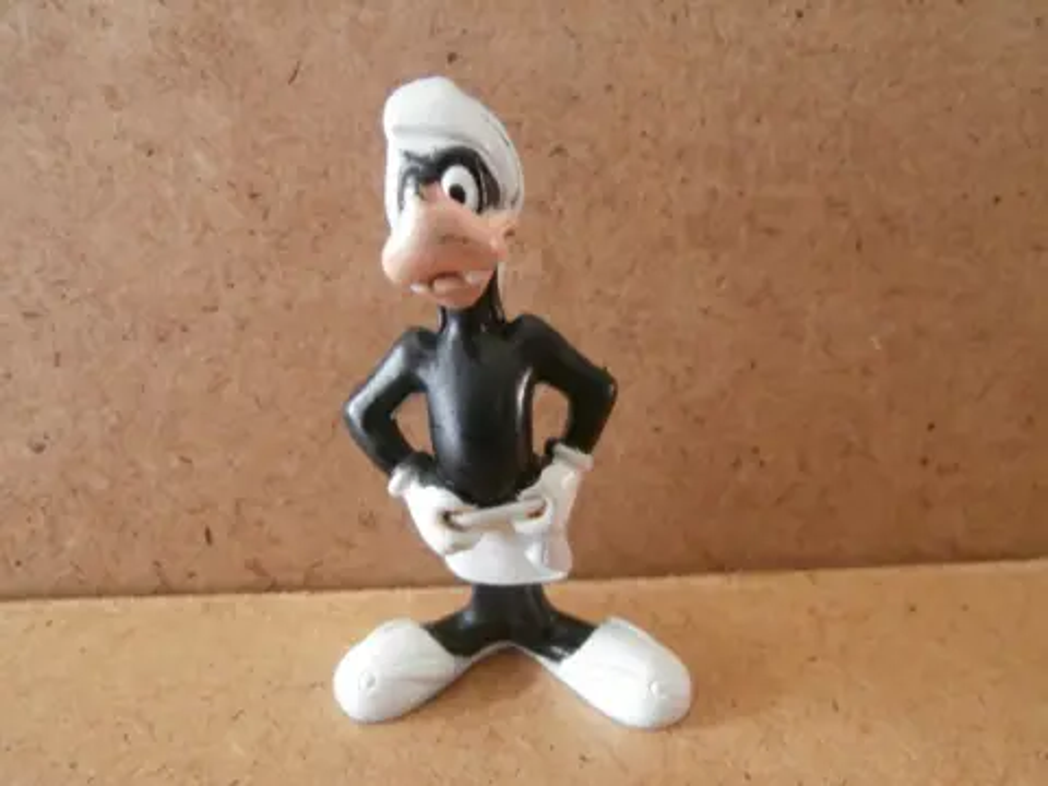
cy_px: 393
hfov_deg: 71.6
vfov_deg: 56.8
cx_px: 524
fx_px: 727
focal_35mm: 24
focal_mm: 4.2
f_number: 3
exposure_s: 1/25
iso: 200
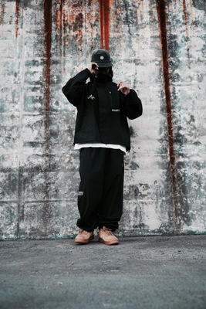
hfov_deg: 41.1
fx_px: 274
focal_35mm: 32
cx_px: 103
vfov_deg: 58.7
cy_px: 154
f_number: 3.2
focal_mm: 32
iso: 640
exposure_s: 1/250
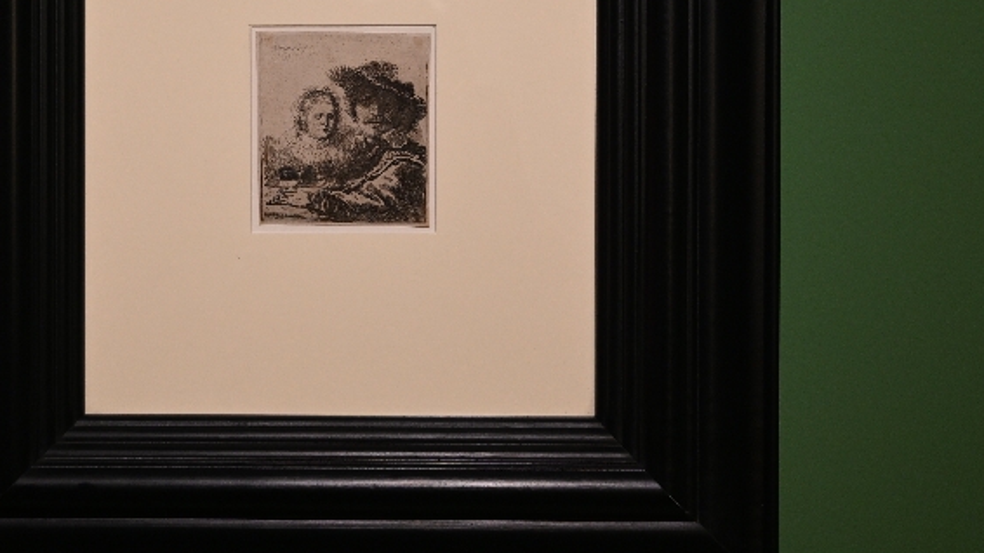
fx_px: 1598
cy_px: 137
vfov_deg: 19.5
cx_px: 381
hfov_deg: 34.1
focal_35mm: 61
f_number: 4.2
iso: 640
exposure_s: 1/125
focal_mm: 24.5
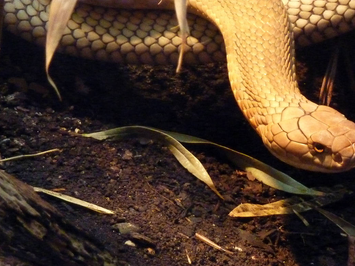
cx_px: 242
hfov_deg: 9.4
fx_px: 2164
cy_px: 124
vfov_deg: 7.0
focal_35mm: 211
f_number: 4.5
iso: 1250
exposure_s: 1/13
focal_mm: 22.5
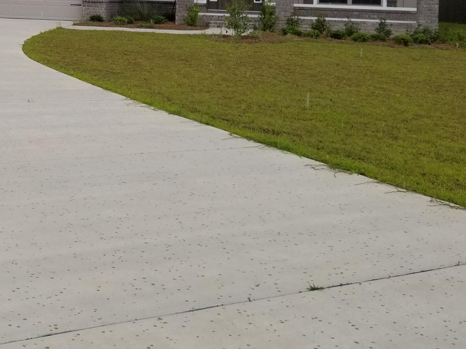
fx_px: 781
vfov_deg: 24.0
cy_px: -9
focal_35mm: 58
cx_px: 68
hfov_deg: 32.0
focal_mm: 4.25
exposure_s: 1/788
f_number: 1.7
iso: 50
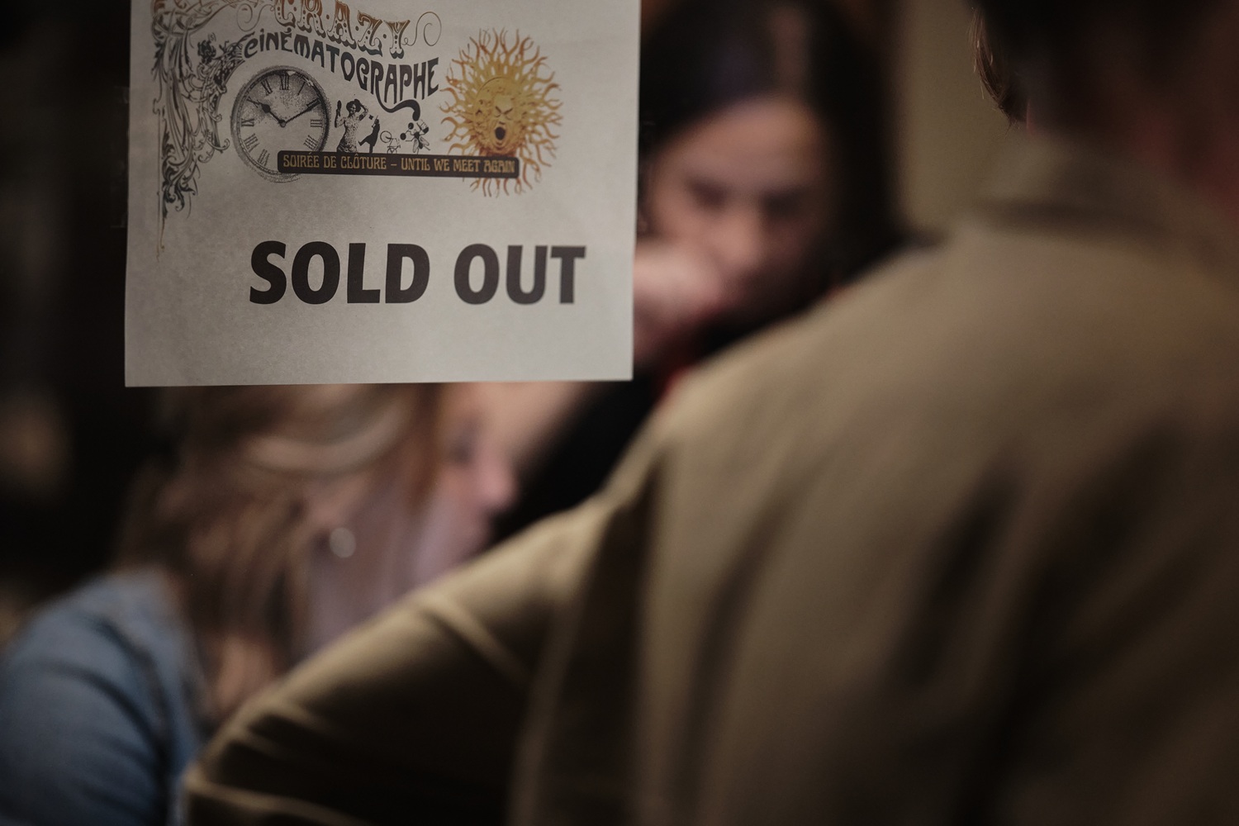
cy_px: 413
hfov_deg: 18.1
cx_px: 620
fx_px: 3889
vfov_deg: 12.1
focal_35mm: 113
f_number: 1.2
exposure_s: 1/250
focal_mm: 75
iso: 2000
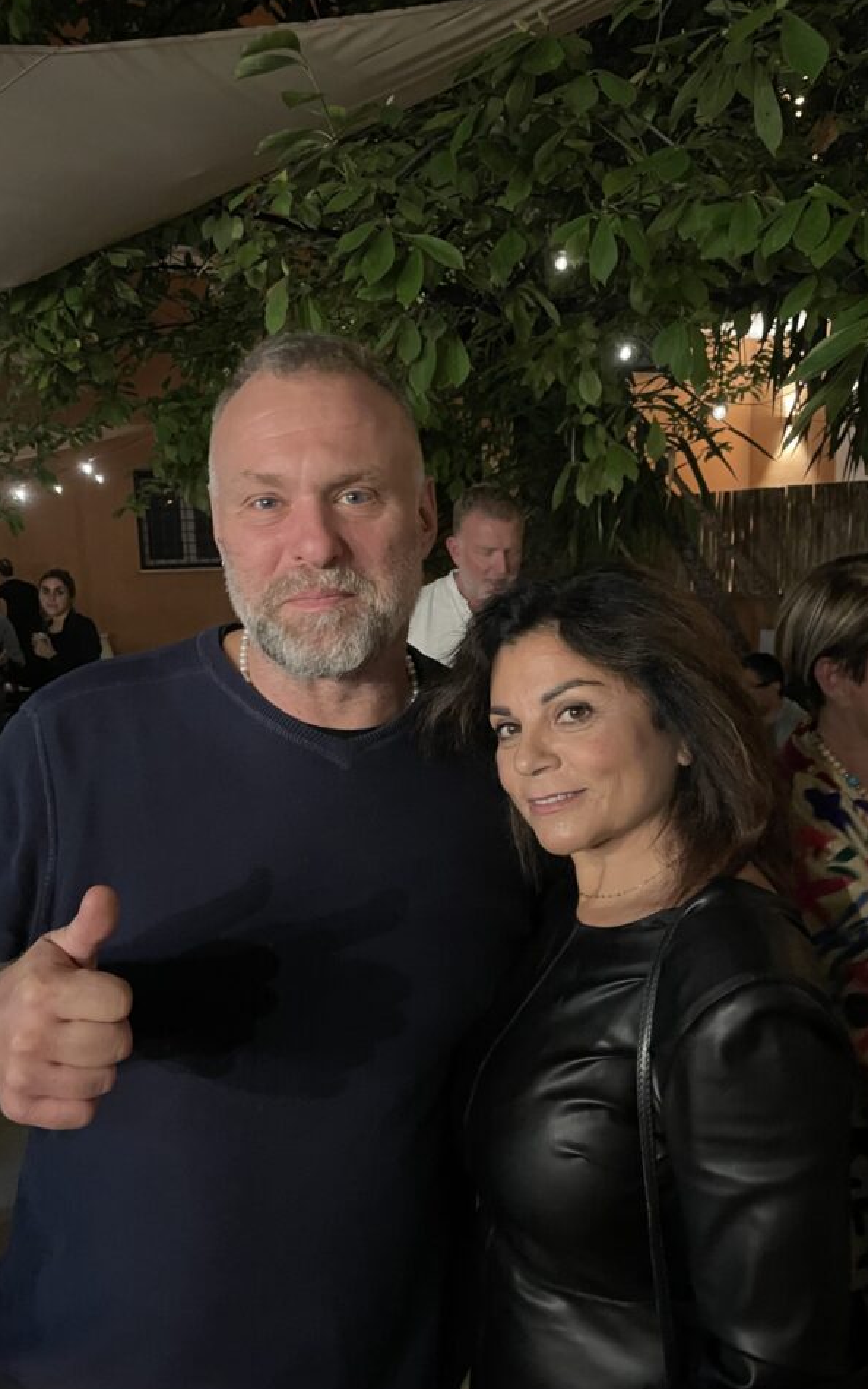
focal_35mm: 29
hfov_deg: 43.2
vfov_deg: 64.6
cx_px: 425
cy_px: 715
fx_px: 1097
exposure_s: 1/25
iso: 640
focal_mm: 4.2
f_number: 1.6
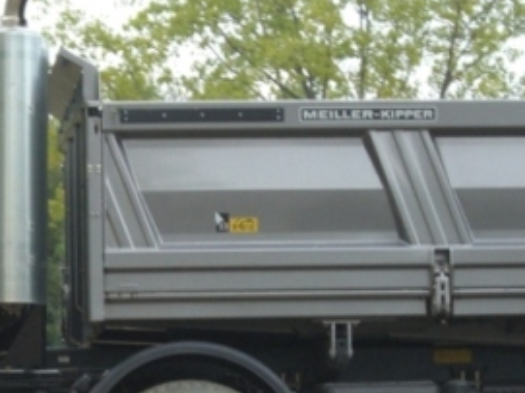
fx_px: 3729
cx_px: 155
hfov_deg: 8.0
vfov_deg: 6.0
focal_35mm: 246
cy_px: 240
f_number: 5.2
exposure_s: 1/80
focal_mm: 18.6
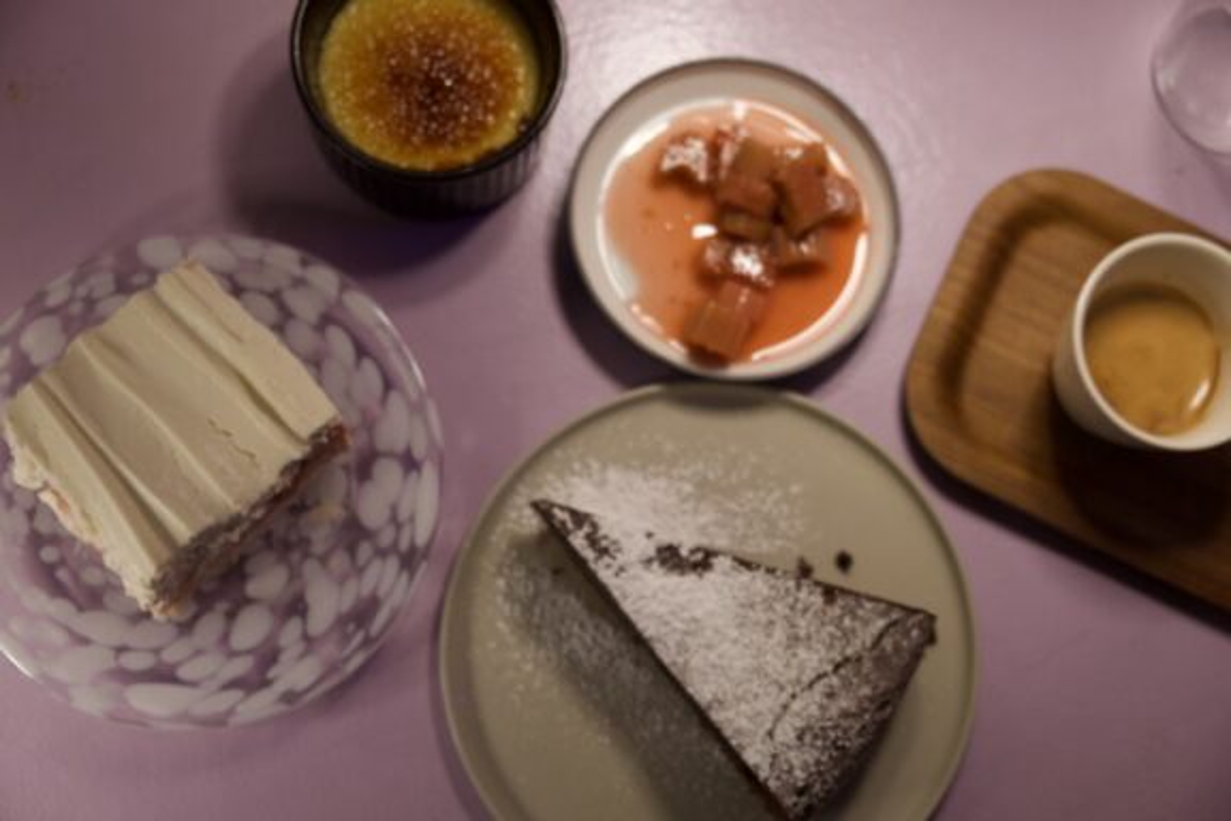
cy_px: 410
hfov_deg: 45.4
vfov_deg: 31.2
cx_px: 616
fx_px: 1470
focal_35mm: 43
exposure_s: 1/42
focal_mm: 28.9
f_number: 3.2
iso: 1250
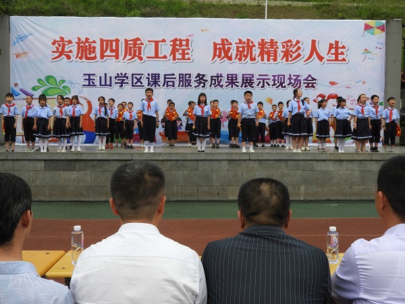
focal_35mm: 40
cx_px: 202
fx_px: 468
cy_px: 152
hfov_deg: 46.8
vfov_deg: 36.0
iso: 100
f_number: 3.8
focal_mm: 7.2
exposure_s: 1/500
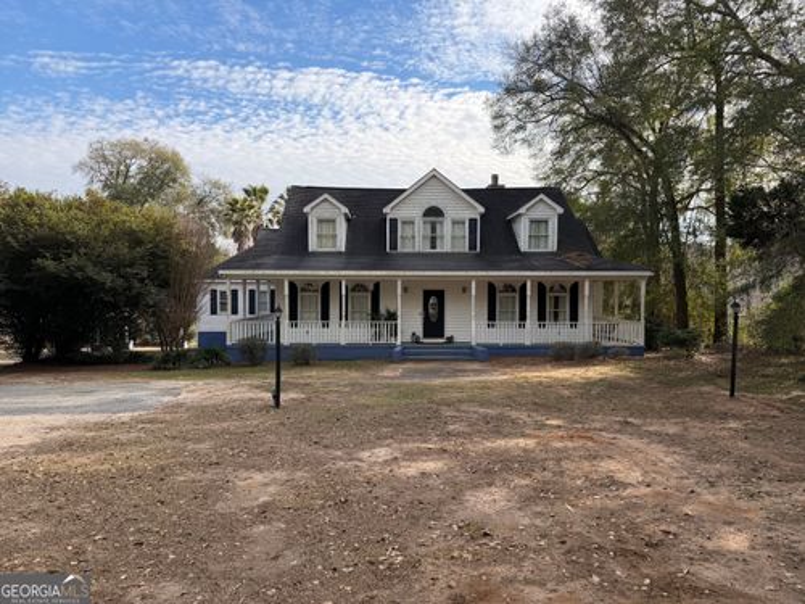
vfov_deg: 56.8
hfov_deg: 71.6
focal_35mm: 24
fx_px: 558
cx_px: 402
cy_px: 302
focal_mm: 6.76
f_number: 1.78
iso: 100
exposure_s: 1/2703
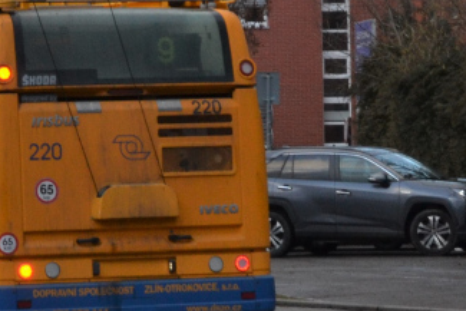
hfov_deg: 6.5
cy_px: -134
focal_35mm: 312
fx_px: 4040
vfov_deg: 4.4
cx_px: -139
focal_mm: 52
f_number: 13
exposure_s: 1/50
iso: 800
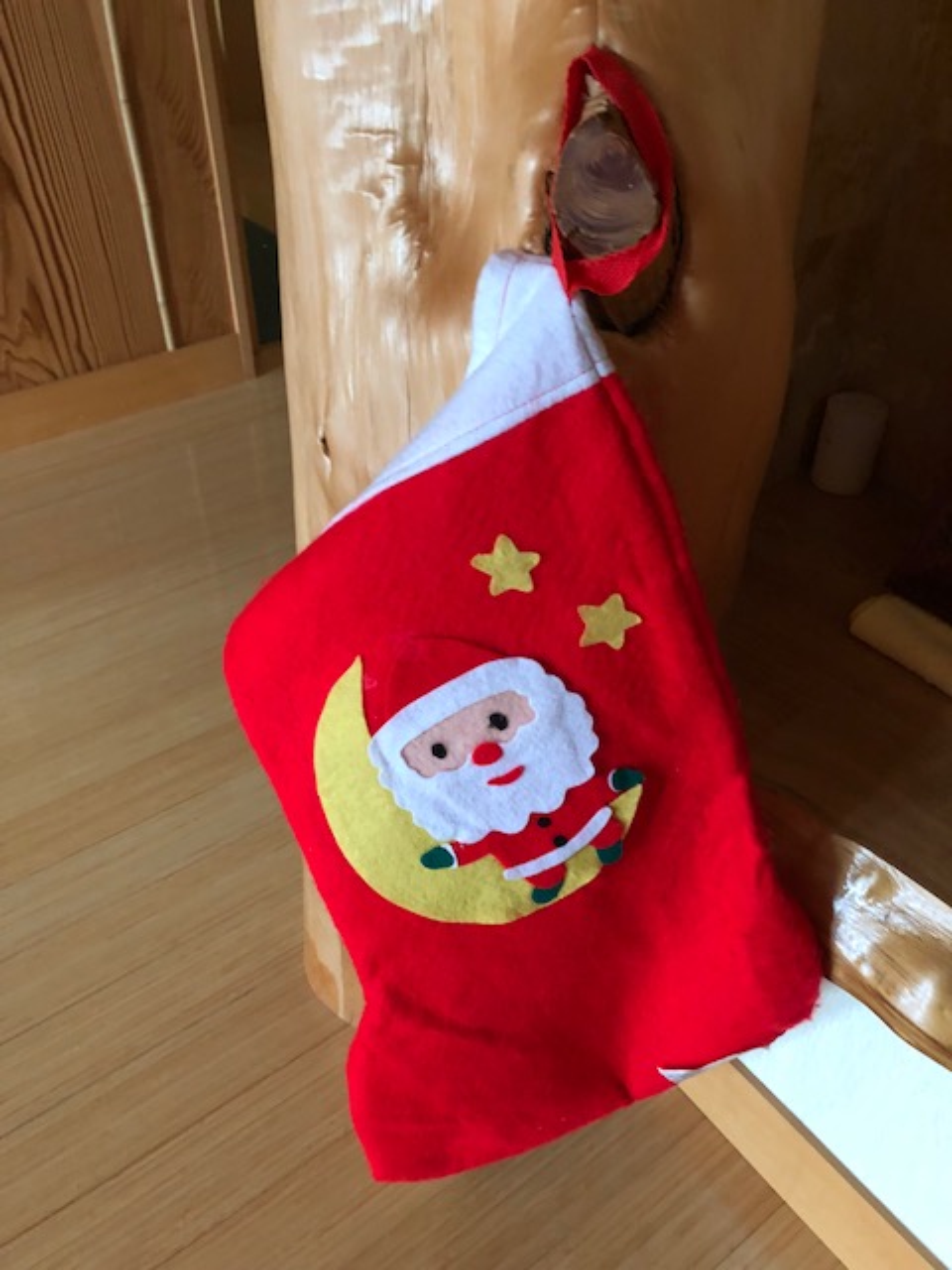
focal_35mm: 29
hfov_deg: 48.2
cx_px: 476
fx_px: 1063
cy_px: 635
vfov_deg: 61.7
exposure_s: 1/7
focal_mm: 3.99
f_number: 1.8
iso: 100
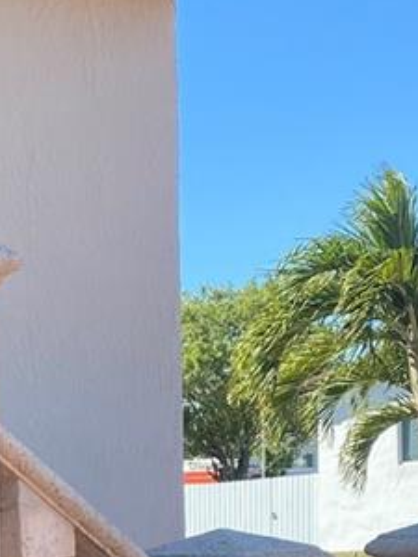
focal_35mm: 104
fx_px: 1674
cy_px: 750
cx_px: -193
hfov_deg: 13.5
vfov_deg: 17.6
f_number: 1.8
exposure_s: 1/1082
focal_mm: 4.25
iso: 32
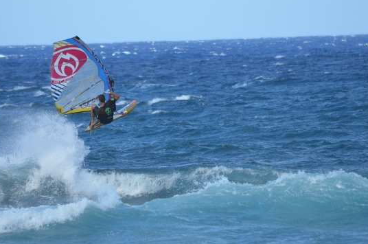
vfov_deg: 2.0
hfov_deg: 3.1
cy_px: 109
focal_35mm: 672
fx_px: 6855
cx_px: 177
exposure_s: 1/640
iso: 200
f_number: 6.3
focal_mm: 300
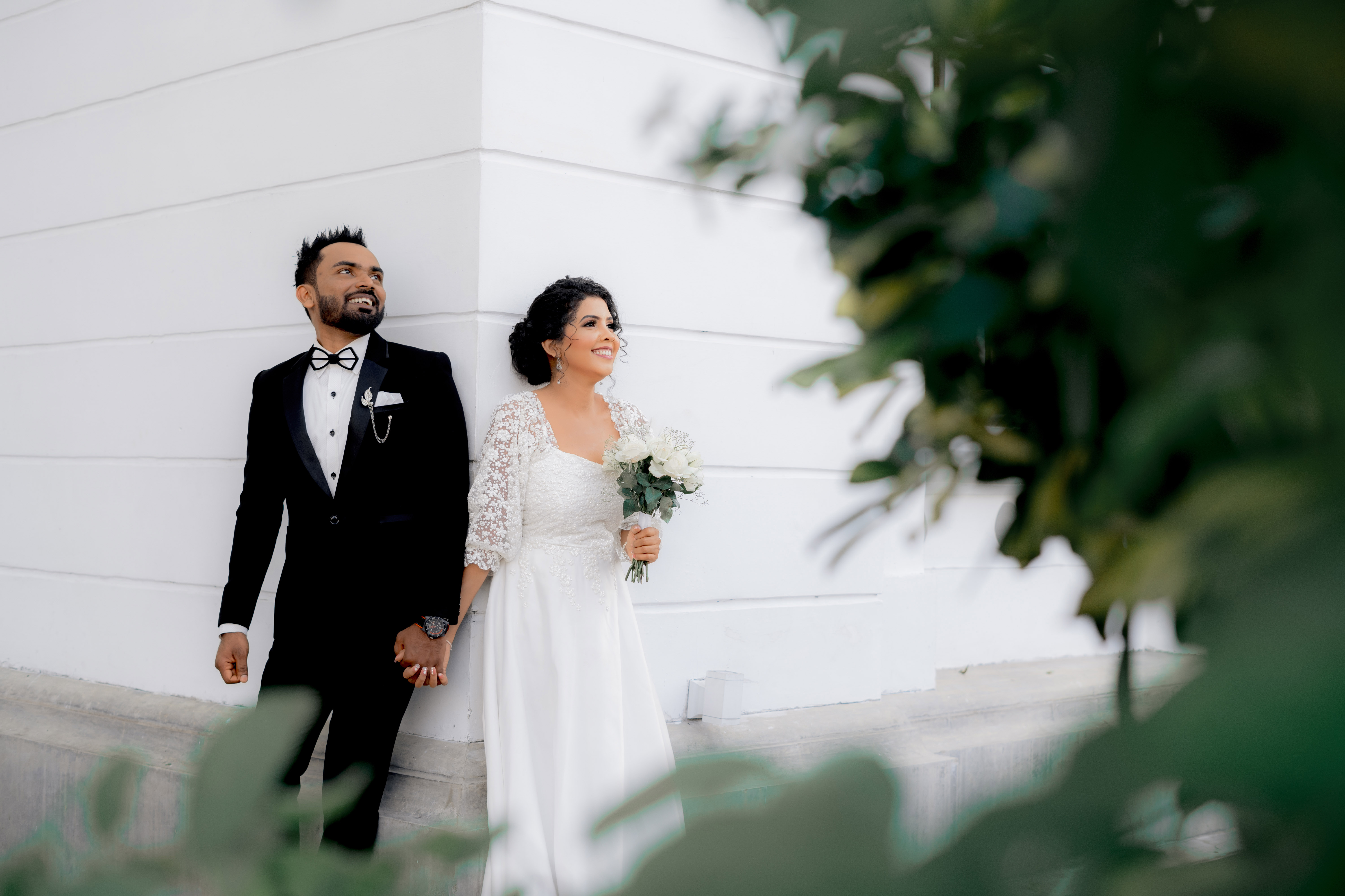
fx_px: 1868
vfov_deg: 27.0
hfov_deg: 39.6
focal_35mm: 50
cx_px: 672
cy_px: 448
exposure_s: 1/250
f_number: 3.2
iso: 400
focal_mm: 50
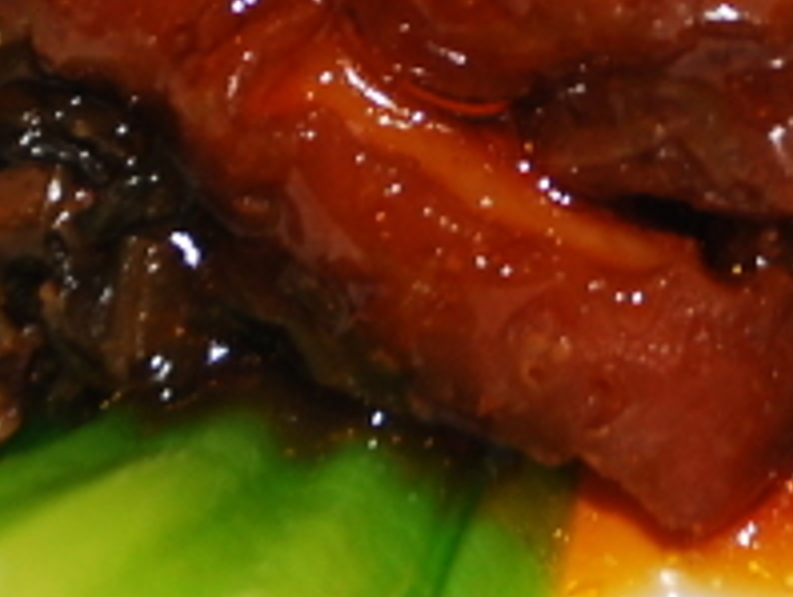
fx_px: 10597
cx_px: 749
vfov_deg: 3.2
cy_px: -531
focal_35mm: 462
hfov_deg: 4.3
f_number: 5.3
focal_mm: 62
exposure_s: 1/60
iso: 250
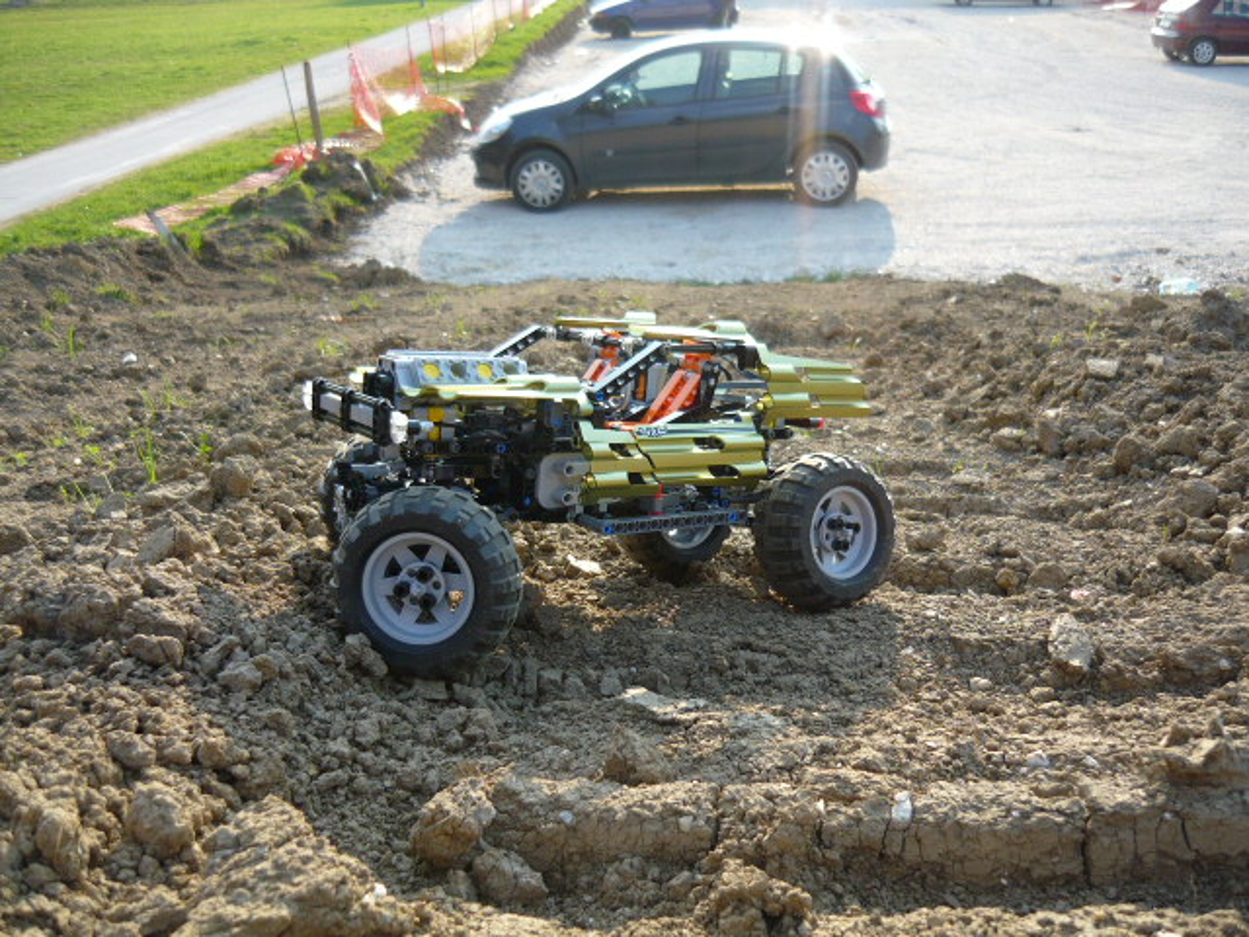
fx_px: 1191
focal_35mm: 33
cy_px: 468
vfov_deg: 42.9
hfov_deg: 55.4
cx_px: 624
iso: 100
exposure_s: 1/320
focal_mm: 5.5
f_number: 2.8
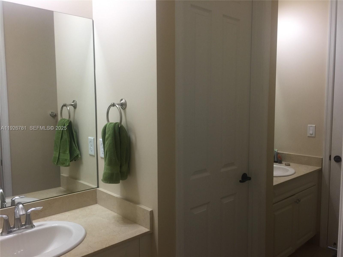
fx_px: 287
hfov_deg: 61.7
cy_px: 128
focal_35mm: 29
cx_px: 172
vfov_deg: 48.2
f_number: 2.2
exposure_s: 1/30
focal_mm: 4.15
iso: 32
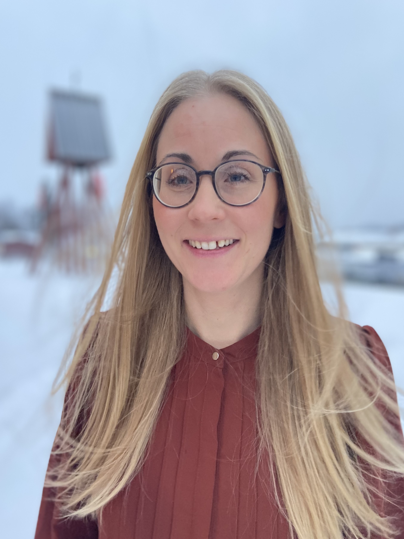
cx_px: 204
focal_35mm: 29
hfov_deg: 48.2
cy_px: 274
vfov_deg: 61.7
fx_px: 451
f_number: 1.8
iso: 200
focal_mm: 4.25
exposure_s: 1/50
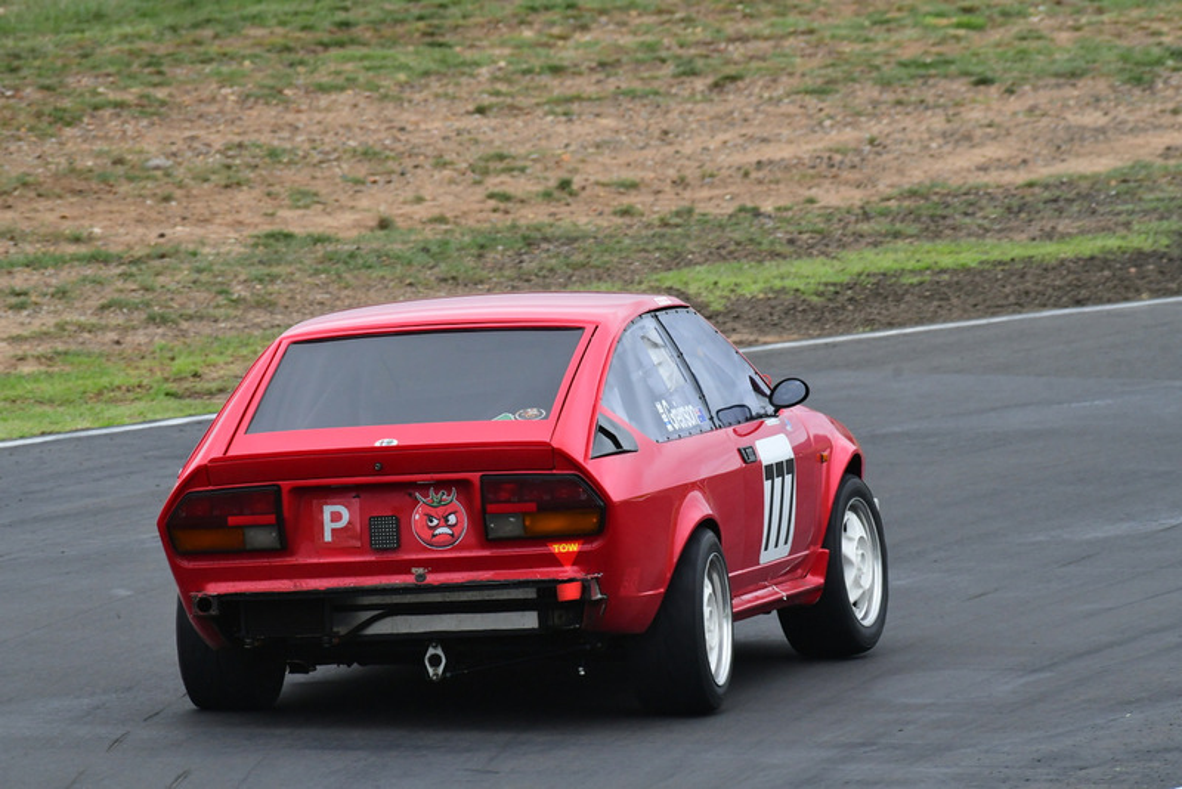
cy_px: 394
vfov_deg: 1.8
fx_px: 24633
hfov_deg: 2.7
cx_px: 591
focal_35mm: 750
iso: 1250
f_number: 11
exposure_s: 1/640
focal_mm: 500
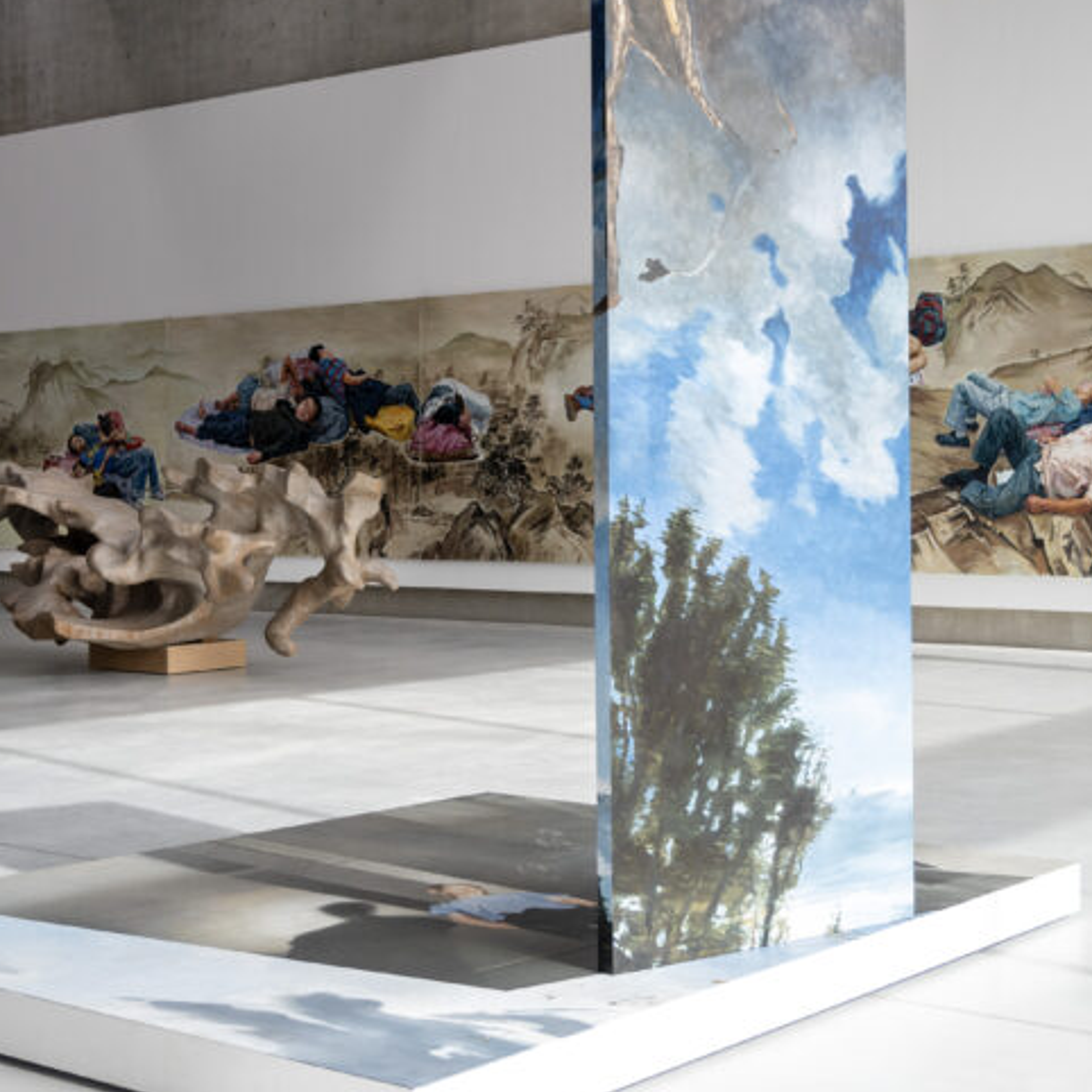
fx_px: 2031
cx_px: 580
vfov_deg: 30.1
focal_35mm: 57
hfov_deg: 30.1
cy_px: 488
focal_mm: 21
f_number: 4
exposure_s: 1/250
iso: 280
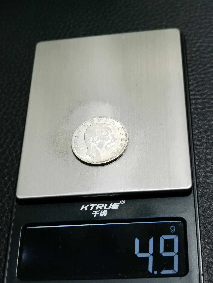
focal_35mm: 57
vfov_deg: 33.8
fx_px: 468
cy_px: 142
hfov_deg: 25.7
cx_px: 106
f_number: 1.9
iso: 125
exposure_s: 1/100
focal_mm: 6.67
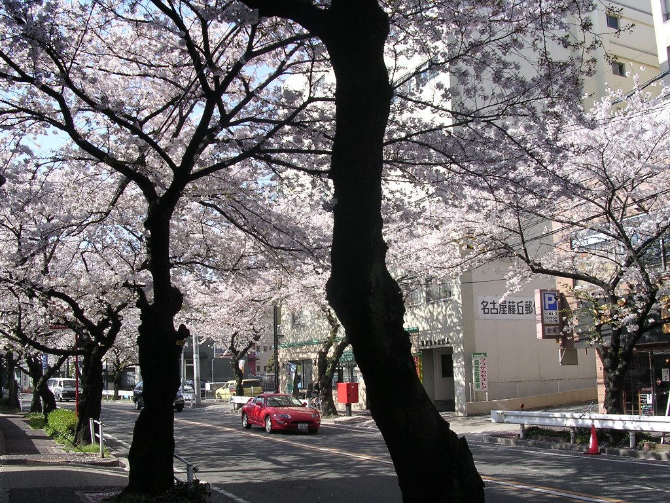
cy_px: 252
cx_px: 335
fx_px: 735
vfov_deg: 37.7
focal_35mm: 38
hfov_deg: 49.0
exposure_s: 1/136
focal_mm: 5.8
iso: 100
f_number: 5.6
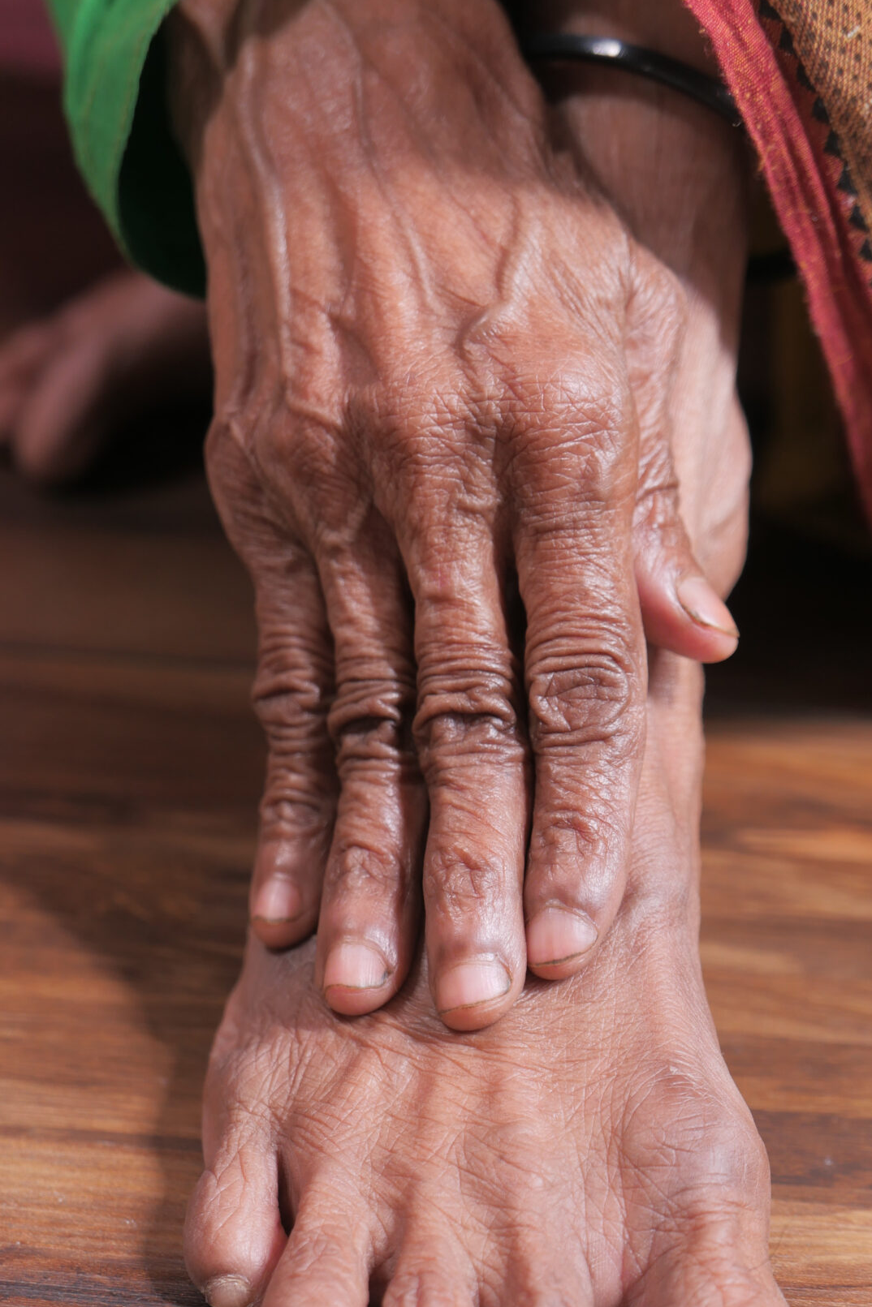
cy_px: 822
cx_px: 516
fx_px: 3233
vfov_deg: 22.8
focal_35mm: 89
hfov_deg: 15.4
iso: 200
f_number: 2.8
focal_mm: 31.5
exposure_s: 1/30
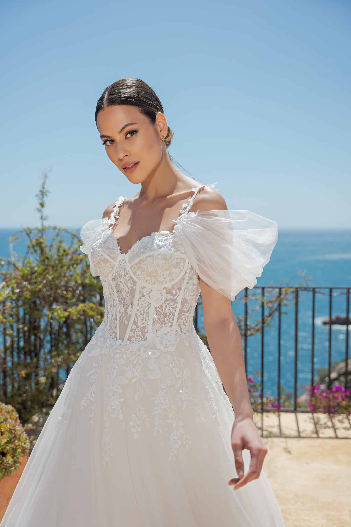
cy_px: 264
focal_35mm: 37
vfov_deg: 51.9
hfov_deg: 35.9
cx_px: 176
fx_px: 541
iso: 100
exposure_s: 1/1600
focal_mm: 37
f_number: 3.2
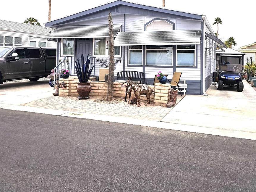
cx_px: 134
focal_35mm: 34
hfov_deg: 54.0
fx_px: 251
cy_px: 55
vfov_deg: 40.9
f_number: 1.7
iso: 20
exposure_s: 1/1186
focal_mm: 6.3
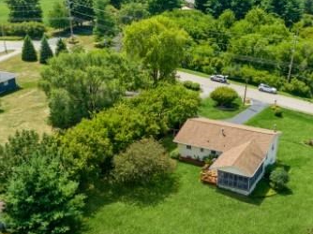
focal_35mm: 46
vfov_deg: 31.4
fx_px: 416
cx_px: 194
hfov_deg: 41.0
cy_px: 143
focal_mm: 12.29
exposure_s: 1/1600
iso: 150
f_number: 2.8
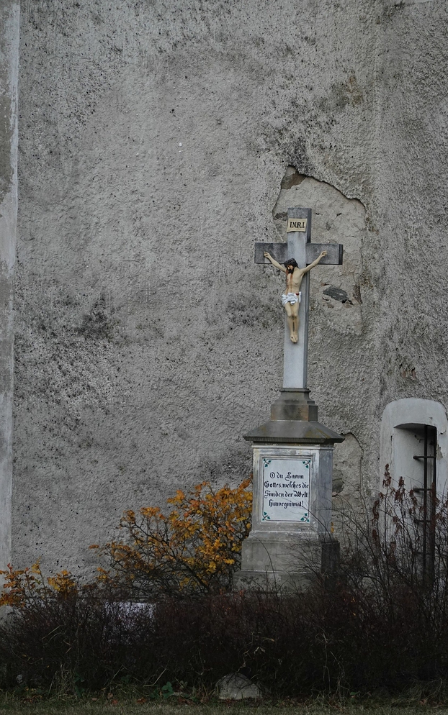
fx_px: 4001
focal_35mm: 205
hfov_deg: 6.4
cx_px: 239
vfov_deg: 10.2
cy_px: 357
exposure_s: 1/200
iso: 500
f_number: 5
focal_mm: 72
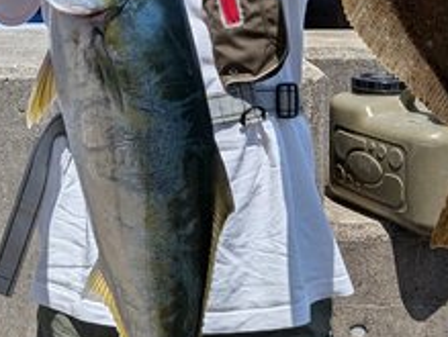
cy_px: 0
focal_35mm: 70
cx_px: 39
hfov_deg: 26.7
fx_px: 907
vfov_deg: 20.4
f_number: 1.7
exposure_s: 1/3125
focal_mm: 4.53
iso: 28
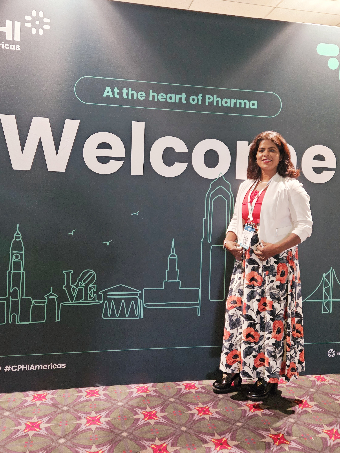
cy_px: 197
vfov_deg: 58.2
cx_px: 173
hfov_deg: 45.4
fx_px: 406
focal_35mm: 31
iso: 1000
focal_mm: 5.4
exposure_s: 1/120
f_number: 1.8
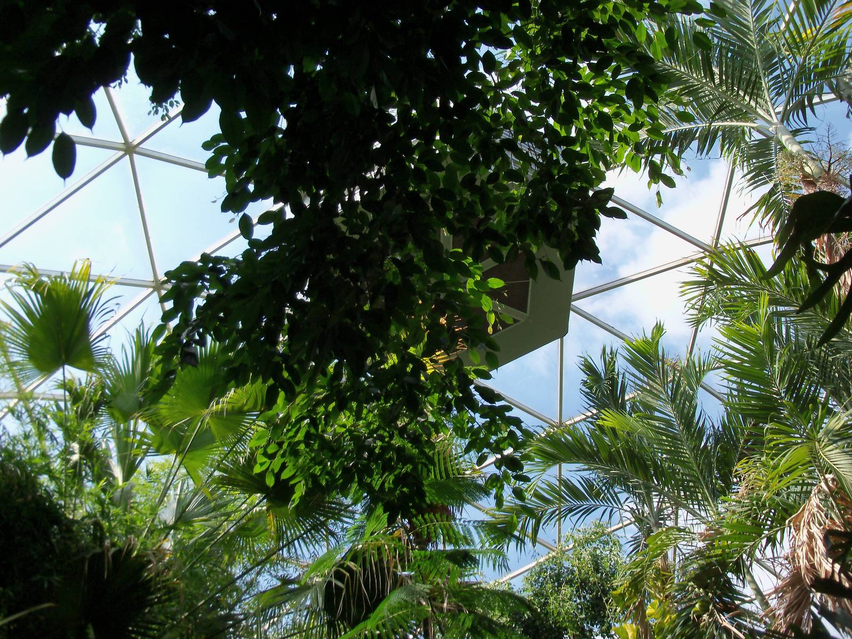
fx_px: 861
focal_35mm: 35
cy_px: 320
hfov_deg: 52.6
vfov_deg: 40.7
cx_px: 426
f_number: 3
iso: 80
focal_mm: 6.3
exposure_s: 1/500
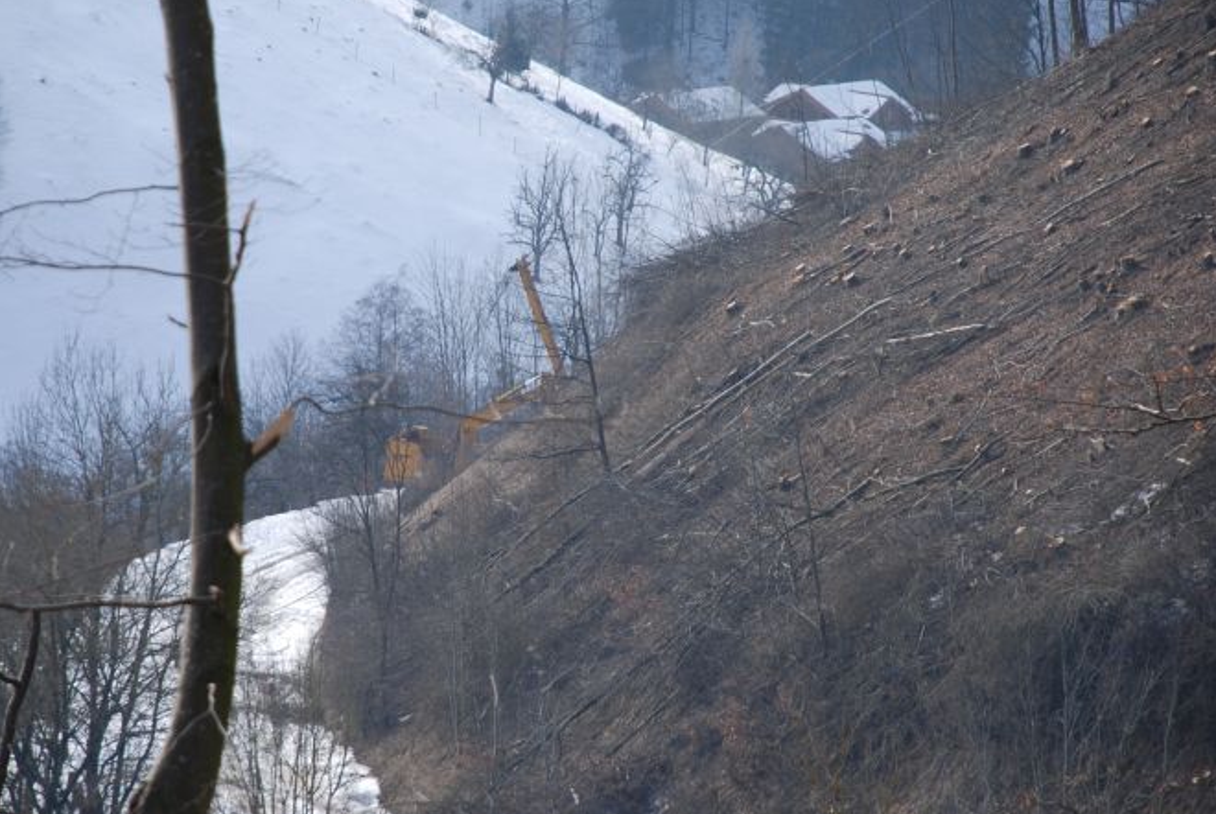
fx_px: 8307
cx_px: 516
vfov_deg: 5.6
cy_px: 424
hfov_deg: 8.4
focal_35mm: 246
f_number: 5.6
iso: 100
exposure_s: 1/200
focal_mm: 135
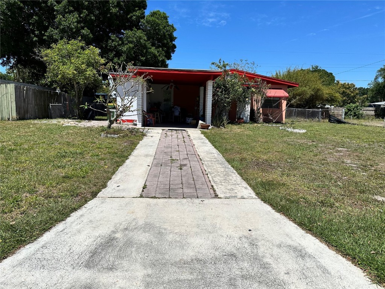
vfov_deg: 56.8
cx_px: 192
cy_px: 144
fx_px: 267
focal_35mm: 24
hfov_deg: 71.6
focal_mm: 6.86
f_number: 1.78
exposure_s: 1/8929
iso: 80
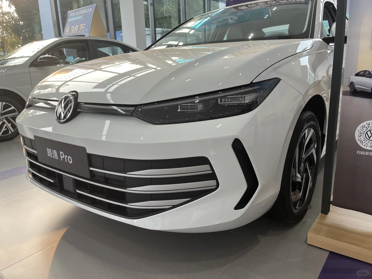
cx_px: 186
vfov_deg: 53.1
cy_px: 140
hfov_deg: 67.3
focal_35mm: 26
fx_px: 279
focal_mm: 5.1
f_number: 1.6
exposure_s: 1/186
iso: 40
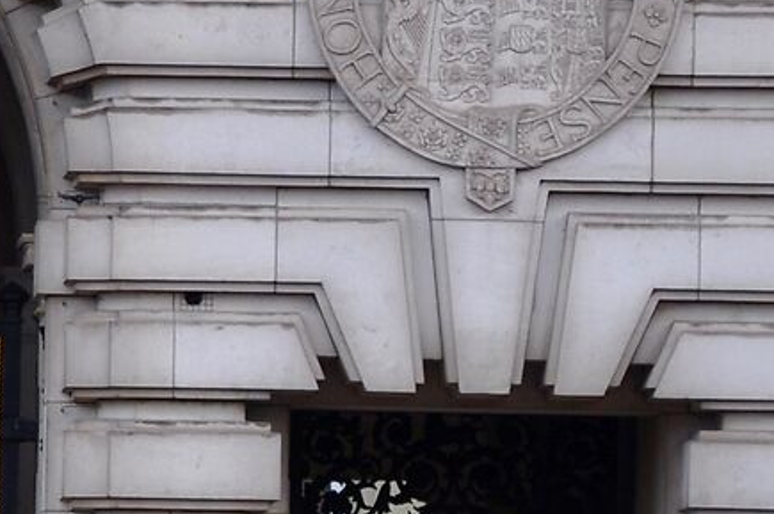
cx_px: -393
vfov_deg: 1.6
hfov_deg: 2.4
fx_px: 18657
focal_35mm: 869
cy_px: 226
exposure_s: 1/125
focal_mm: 105
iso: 200
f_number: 5.6
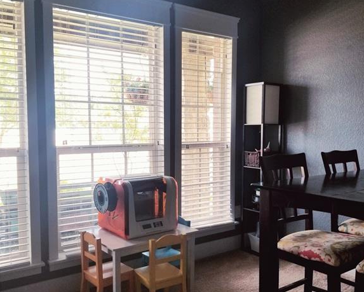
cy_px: 160
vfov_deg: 43.3
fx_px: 366
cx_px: 182
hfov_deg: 52.8
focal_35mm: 34
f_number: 1.7
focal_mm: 4.25
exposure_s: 1/120
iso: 64
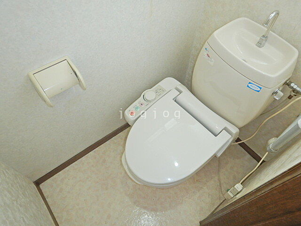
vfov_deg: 56.8
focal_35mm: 24
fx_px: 209
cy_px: 113
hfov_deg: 71.6
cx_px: 150
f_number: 2.8
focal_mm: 4.3
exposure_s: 1/30
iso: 140
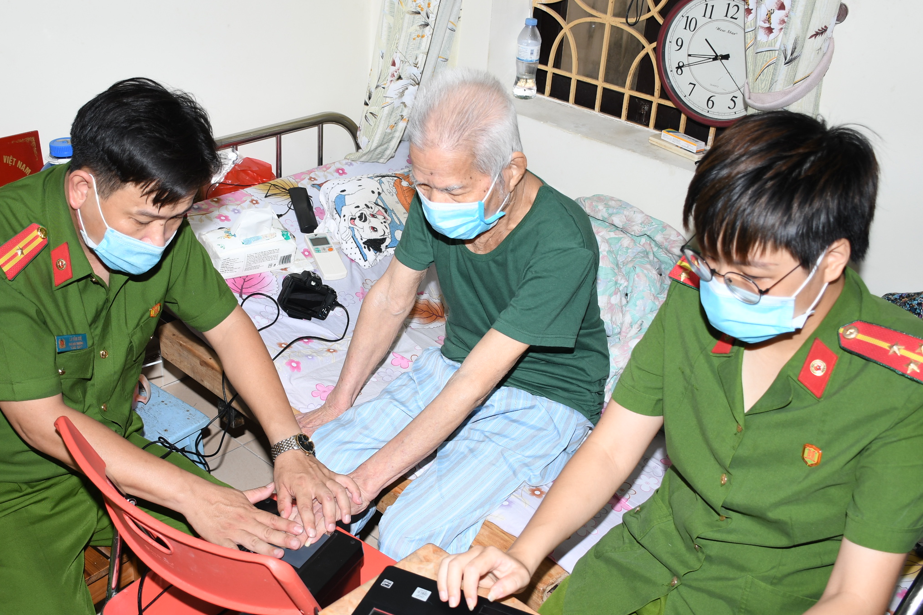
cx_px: 400
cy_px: 305
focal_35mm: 41
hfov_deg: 47.3
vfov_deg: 32.6
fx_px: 1051
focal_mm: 20
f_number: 4.5
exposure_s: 1/200
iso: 125
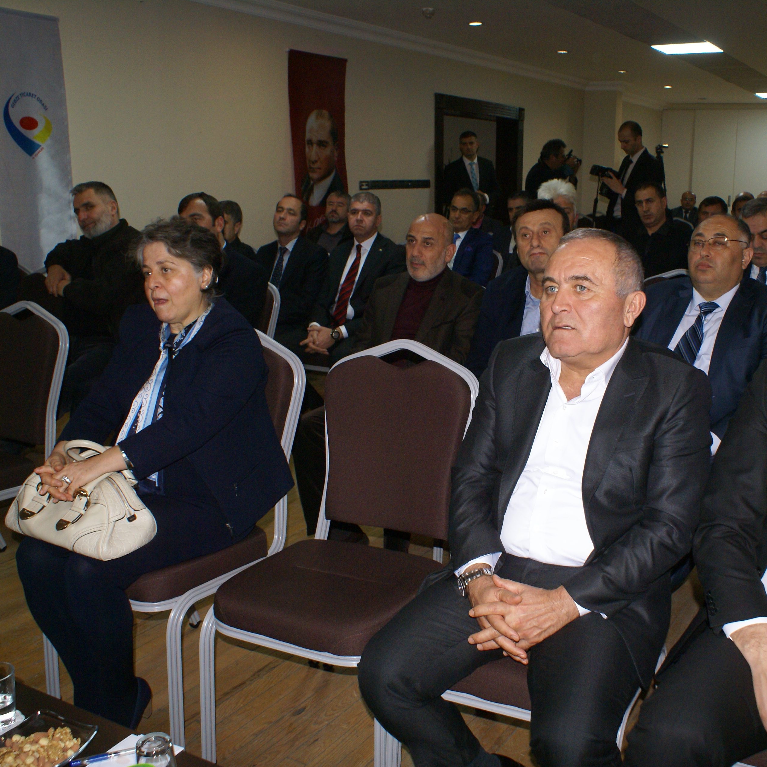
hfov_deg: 46.6
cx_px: 500
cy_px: 388
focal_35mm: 35
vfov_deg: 47.2
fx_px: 877
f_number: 5.6
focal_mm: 18
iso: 400
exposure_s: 1/60
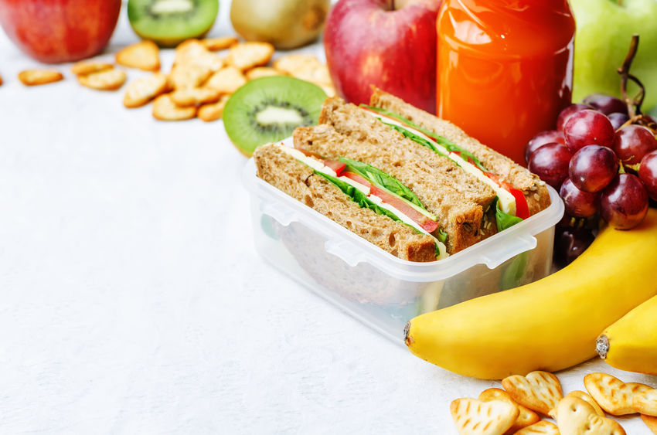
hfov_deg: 27.0
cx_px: 328
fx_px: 1366
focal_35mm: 75
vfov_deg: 18.1
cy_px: 218
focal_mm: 50
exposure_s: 1/25
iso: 100
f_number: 5.6
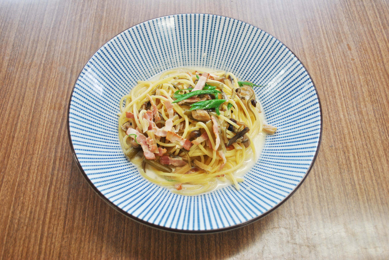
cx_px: 194
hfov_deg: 41.1
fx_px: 519
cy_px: 130
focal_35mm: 48
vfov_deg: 28.2
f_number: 4.8
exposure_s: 1/30
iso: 320
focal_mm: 32
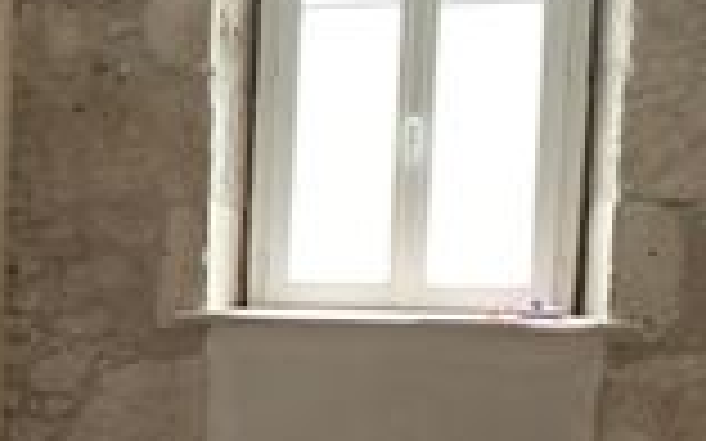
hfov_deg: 17.8
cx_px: -346
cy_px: 477
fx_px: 2020
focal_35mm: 105
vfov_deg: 12.3
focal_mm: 4.25
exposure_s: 1/60
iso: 250
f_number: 1.8
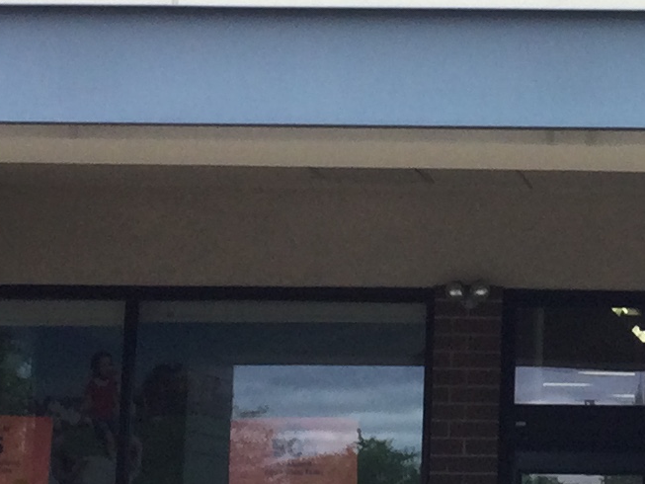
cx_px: 791
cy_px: 117
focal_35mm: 155
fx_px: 2889
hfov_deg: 12.4
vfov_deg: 9.6
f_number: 2.4
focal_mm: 3.3
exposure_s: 1/195
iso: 25
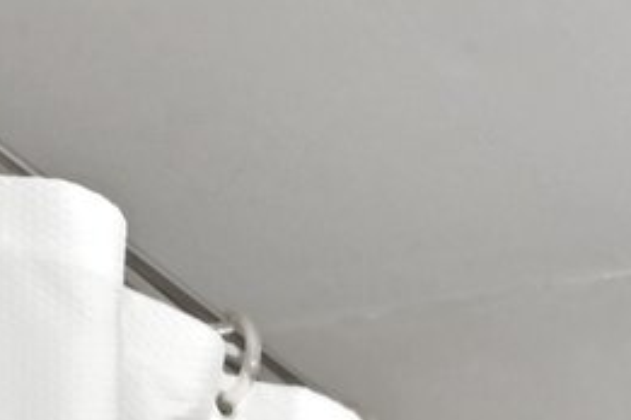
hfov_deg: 15.8
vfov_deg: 8.8
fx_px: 1928
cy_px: 1469
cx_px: 1136
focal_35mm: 110
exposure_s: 1/13
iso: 400
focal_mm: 14
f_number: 8
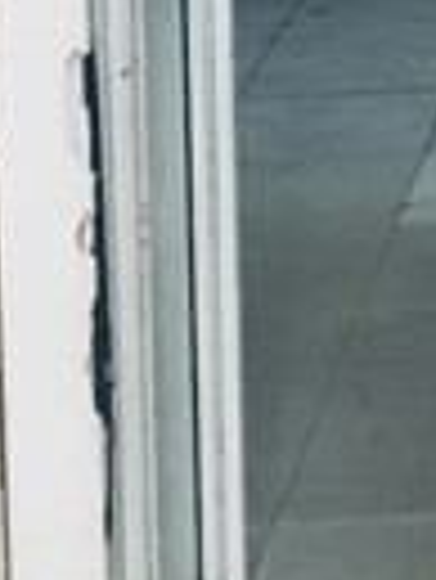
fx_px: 3018
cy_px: -517
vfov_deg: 10.3
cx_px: 1259
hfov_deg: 7.4
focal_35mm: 180
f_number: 2.2
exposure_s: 1/17
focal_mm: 4.15
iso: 200
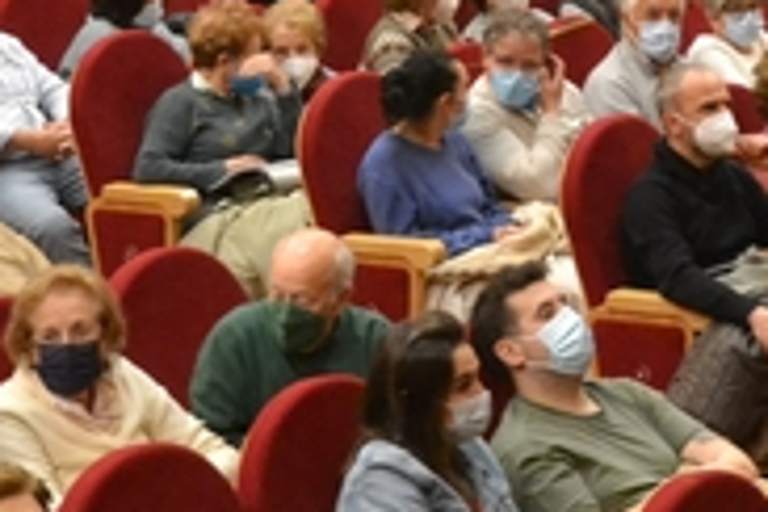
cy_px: -94
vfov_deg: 9.4
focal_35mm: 144
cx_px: 382
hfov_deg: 14.3
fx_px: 3072
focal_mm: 22
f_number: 3.8
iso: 3200
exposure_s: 1/20
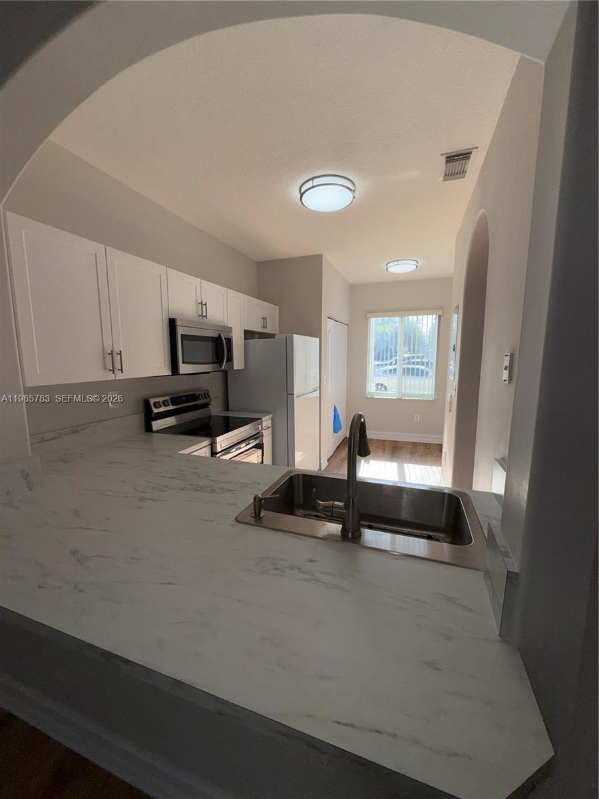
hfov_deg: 85.7
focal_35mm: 14
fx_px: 323
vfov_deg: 102.1
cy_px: 400
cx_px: 300
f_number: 2.2
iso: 16
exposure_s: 1/285
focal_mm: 2.22
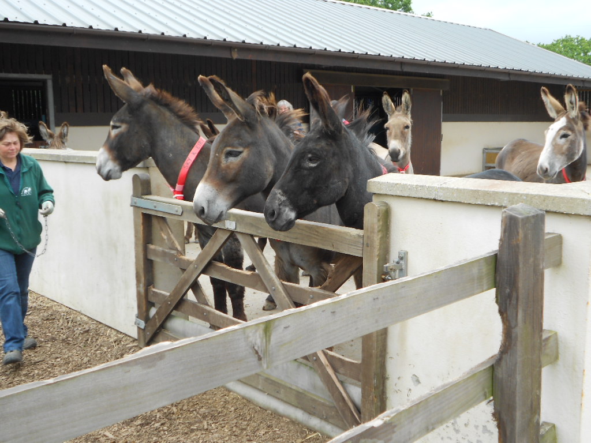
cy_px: 222
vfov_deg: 38.7
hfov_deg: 50.1
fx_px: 632
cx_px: 296
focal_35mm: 37
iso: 80
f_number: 3.9
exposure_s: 1/100
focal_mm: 6.7
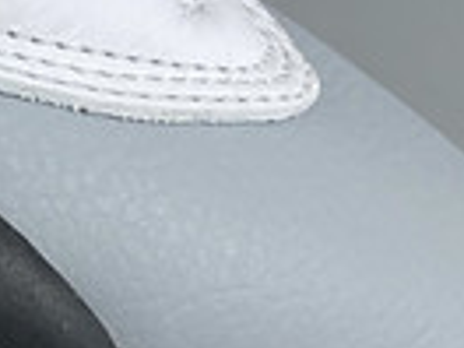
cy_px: -344
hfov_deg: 8.9
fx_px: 2641
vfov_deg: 7.3
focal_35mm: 197
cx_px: -700
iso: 50
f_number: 1.8
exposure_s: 1/100
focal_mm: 4.25
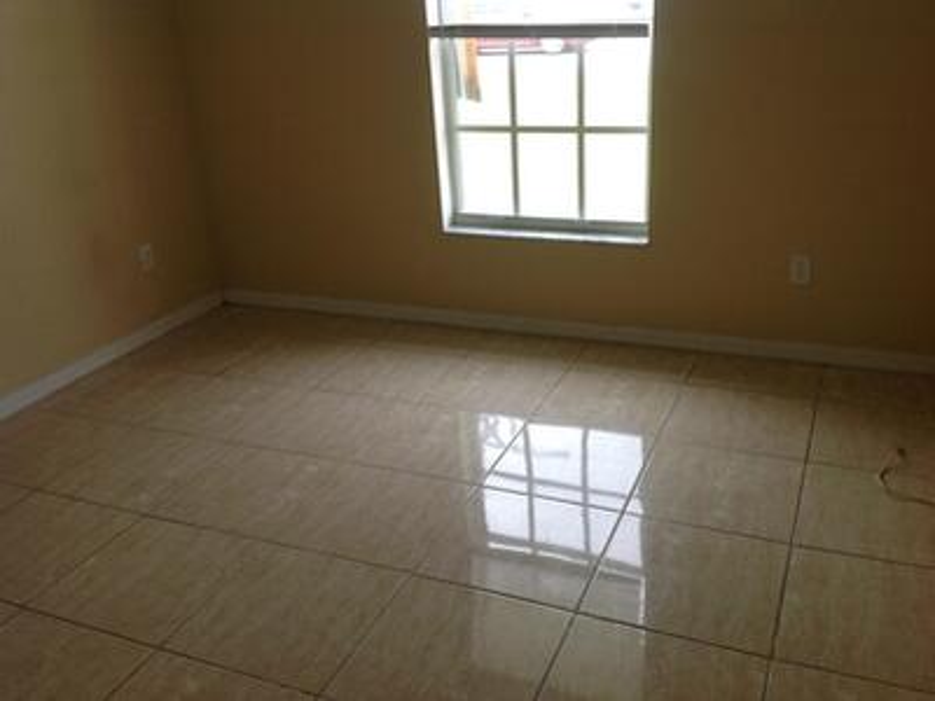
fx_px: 945
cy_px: 350
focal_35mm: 35
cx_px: 468
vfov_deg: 40.7
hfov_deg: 52.6
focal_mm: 4.28
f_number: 2.4
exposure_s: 1/60
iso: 64
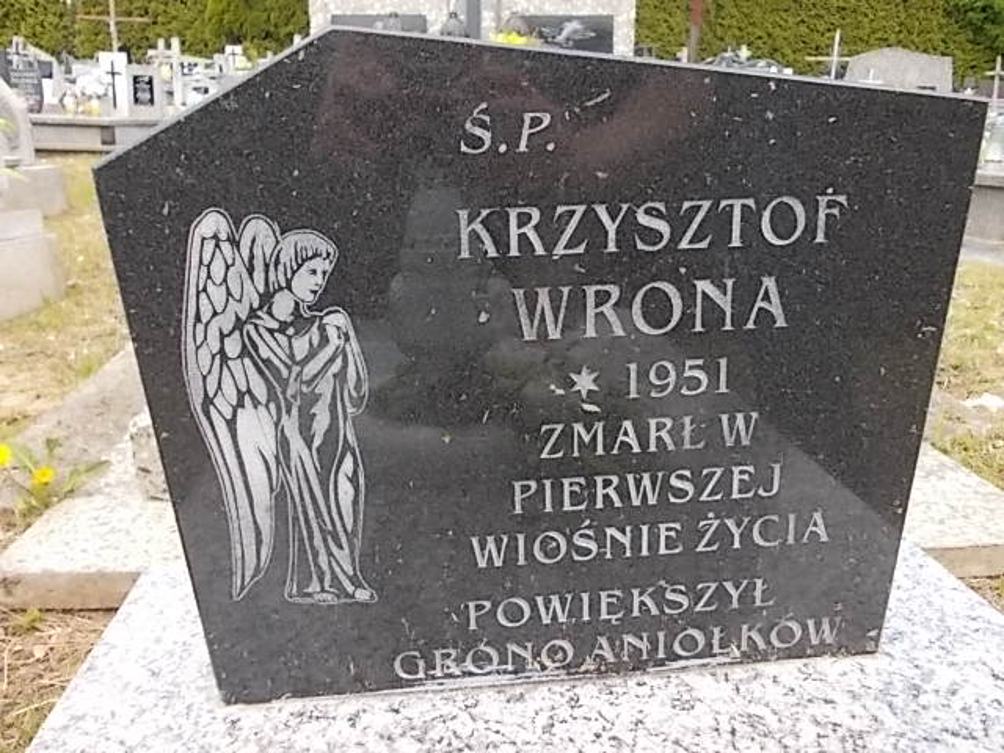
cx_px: 502
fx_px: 812
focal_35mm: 28
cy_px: 376
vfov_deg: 49.7
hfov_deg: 63.4
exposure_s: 1/200
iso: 80
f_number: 2.7
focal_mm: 4
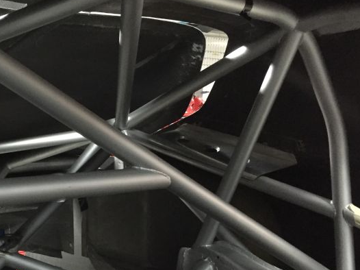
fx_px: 561
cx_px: 44
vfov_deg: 26.7
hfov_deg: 33.9
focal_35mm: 54
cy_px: 200
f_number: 2.2
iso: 400
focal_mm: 4.15
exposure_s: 1/17
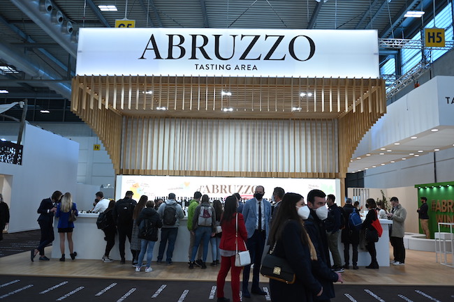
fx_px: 366
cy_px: 151
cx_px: 227
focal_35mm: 29
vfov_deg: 44.9
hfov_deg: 63.7
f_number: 2.8
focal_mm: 29
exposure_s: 1/320
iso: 500
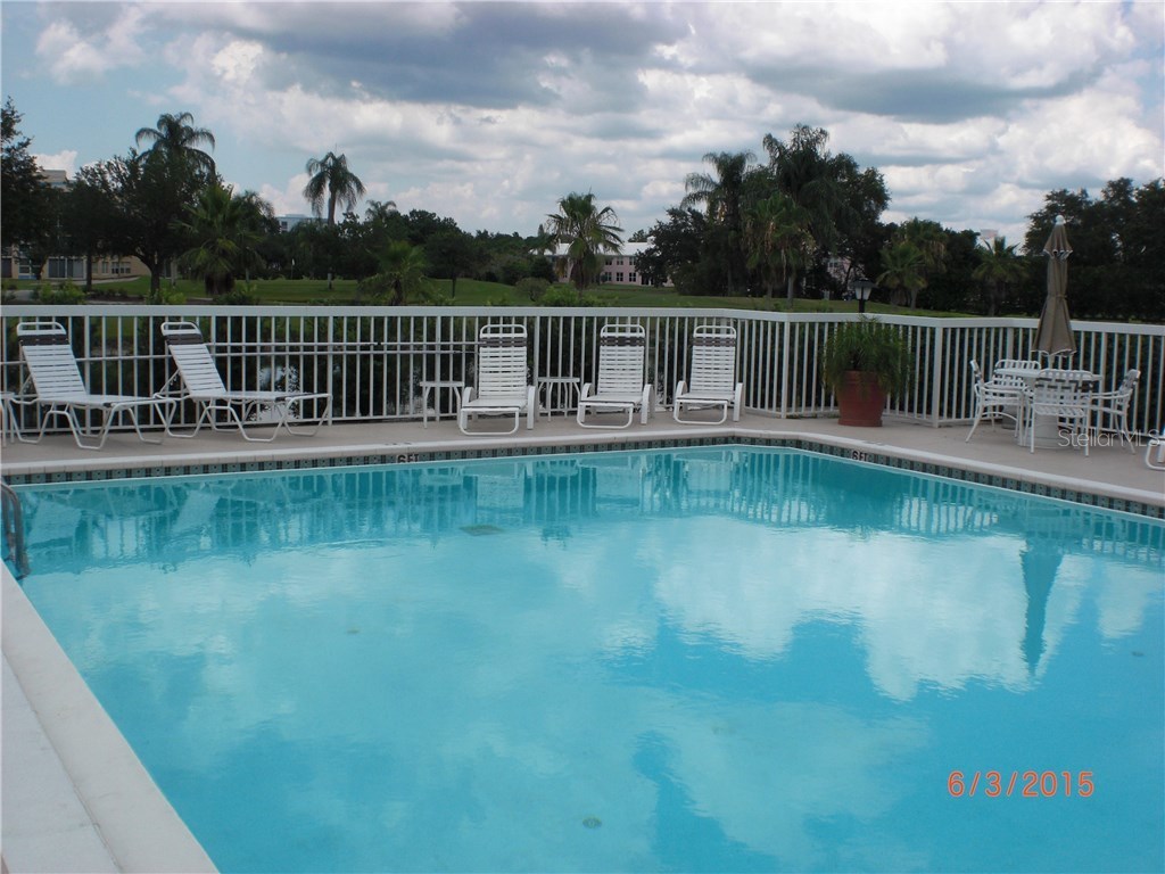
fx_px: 1279
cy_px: 437
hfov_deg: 49.0
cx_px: 582
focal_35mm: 38
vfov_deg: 37.7
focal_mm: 6.3
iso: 64
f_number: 5.6
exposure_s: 1/500
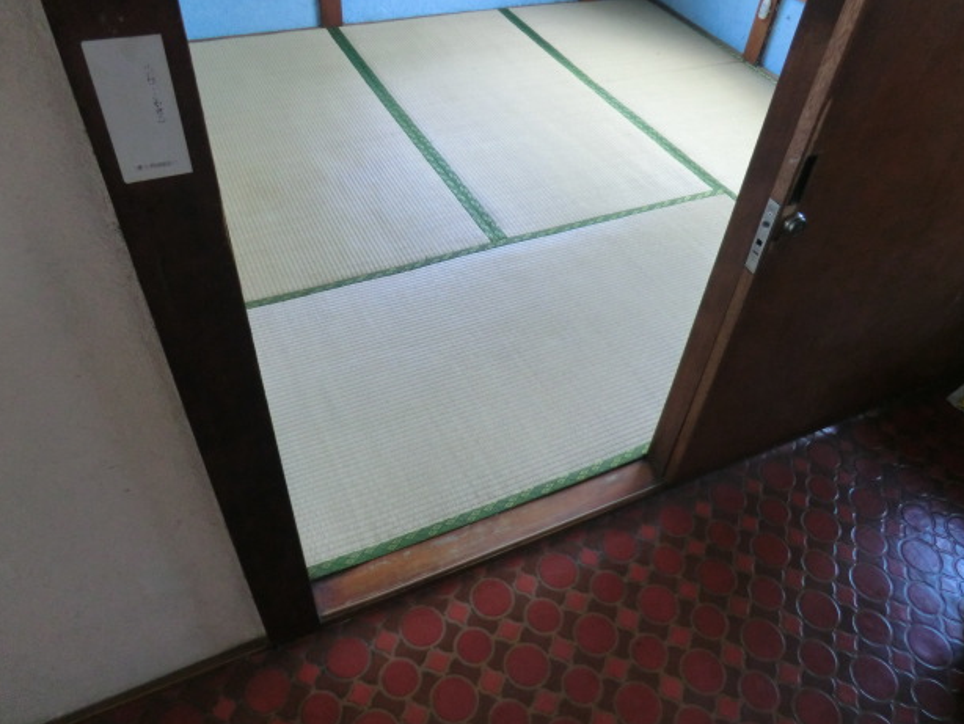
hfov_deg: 69.4
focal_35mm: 25
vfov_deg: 54.9
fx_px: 696
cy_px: 363
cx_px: 491
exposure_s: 1/60
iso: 320
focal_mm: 4.3
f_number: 3.2
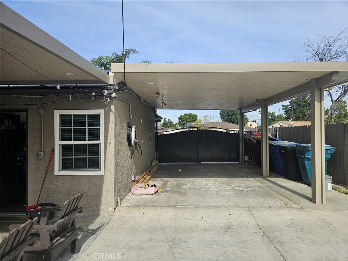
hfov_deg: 73.9
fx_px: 231
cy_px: 130
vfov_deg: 58.9
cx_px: 174
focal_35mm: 23
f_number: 1.8
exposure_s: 1/1714
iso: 25
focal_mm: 5.4
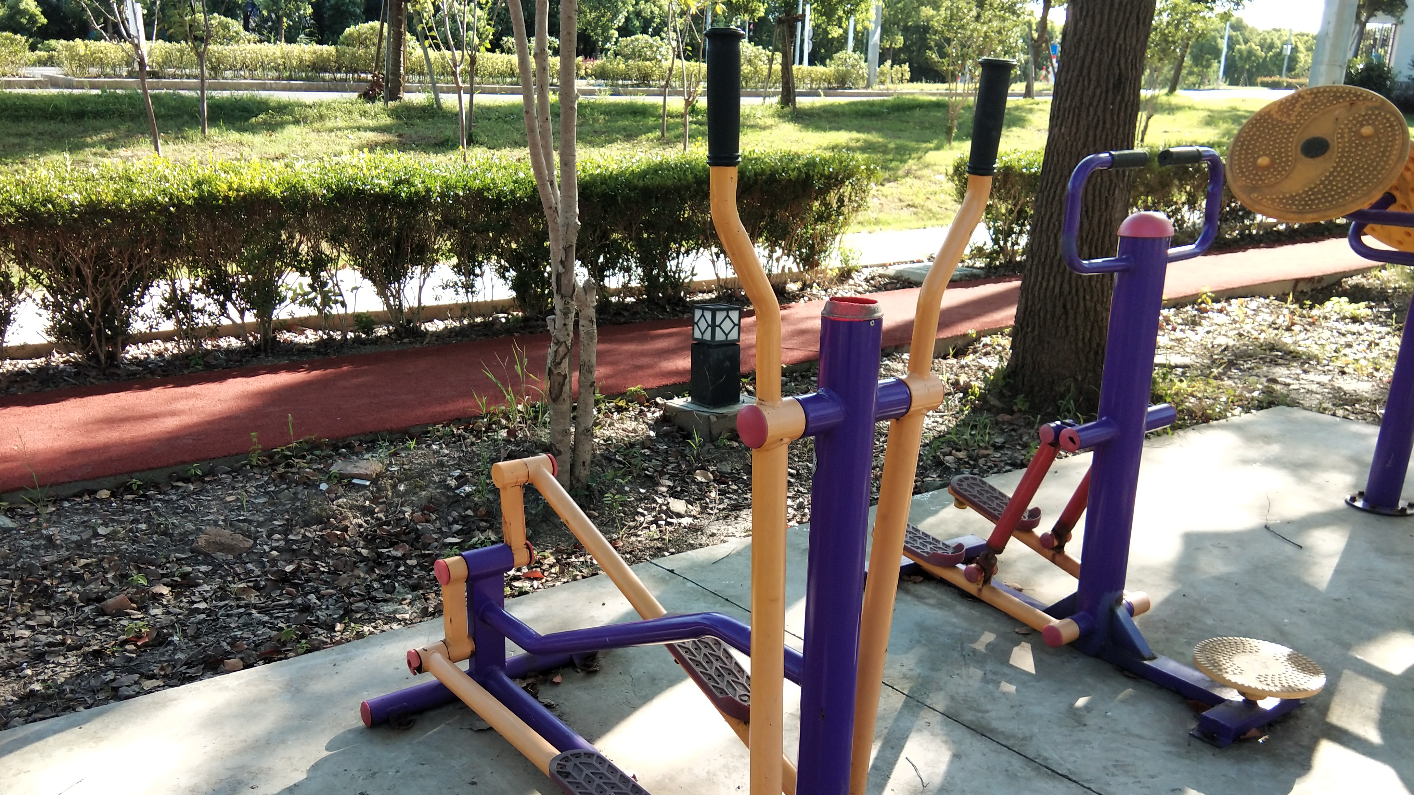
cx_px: 703
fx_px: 1275
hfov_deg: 58.0
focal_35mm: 34
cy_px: 509
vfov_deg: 34.4
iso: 50
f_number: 2.2
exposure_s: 1/176
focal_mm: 3.69
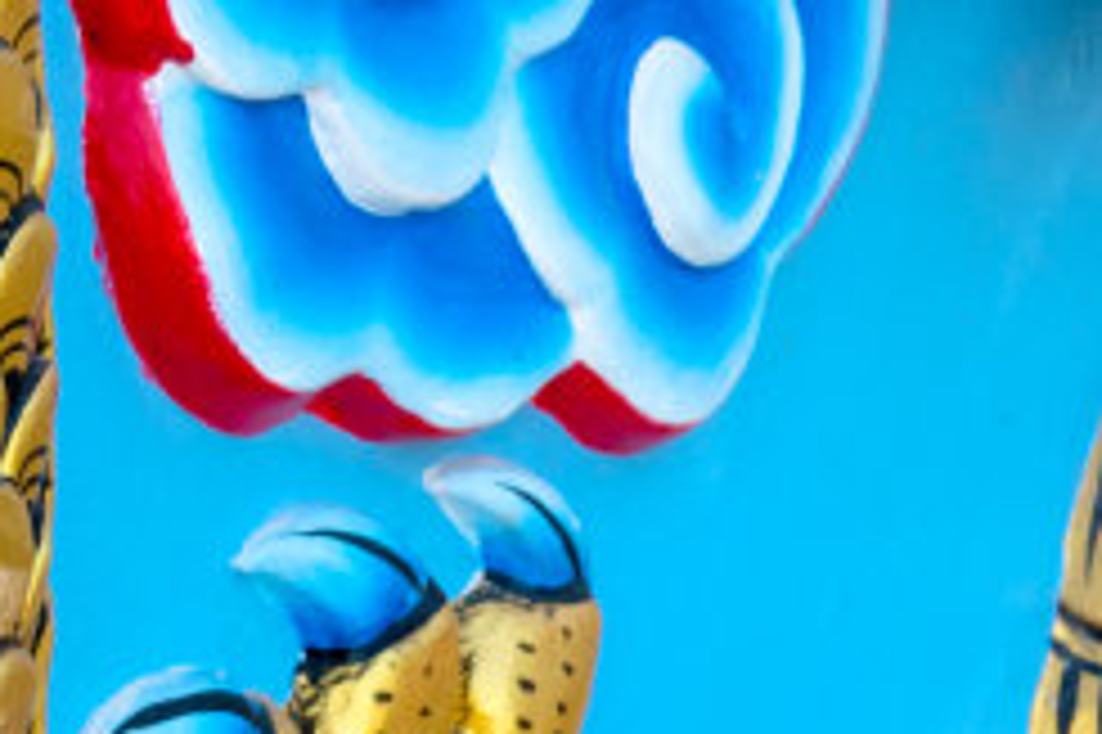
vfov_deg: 5.1
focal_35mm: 268
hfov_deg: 7.5
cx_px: -873
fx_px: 8198
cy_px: -299
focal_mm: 41
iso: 320
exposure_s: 1/100
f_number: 10
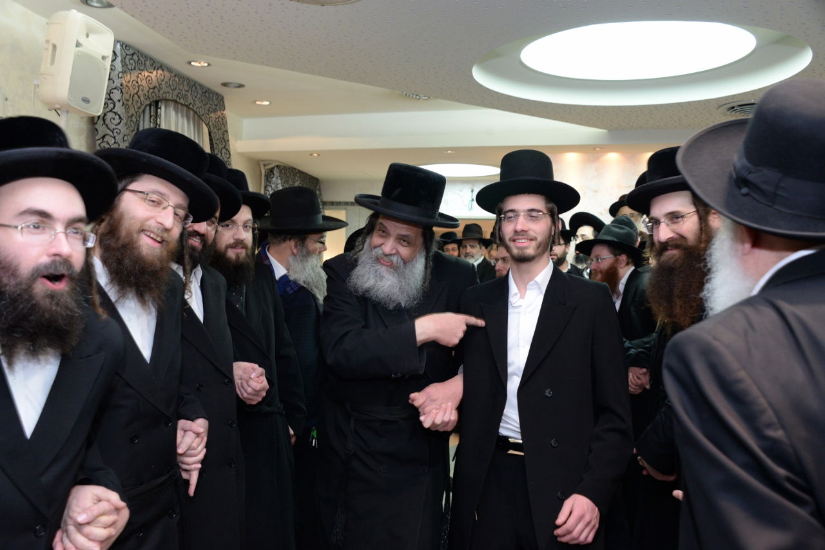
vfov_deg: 38.9
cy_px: 275
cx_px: 412
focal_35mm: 34
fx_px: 779
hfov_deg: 55.8
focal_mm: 34
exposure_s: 1/60
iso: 1600
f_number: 6.3
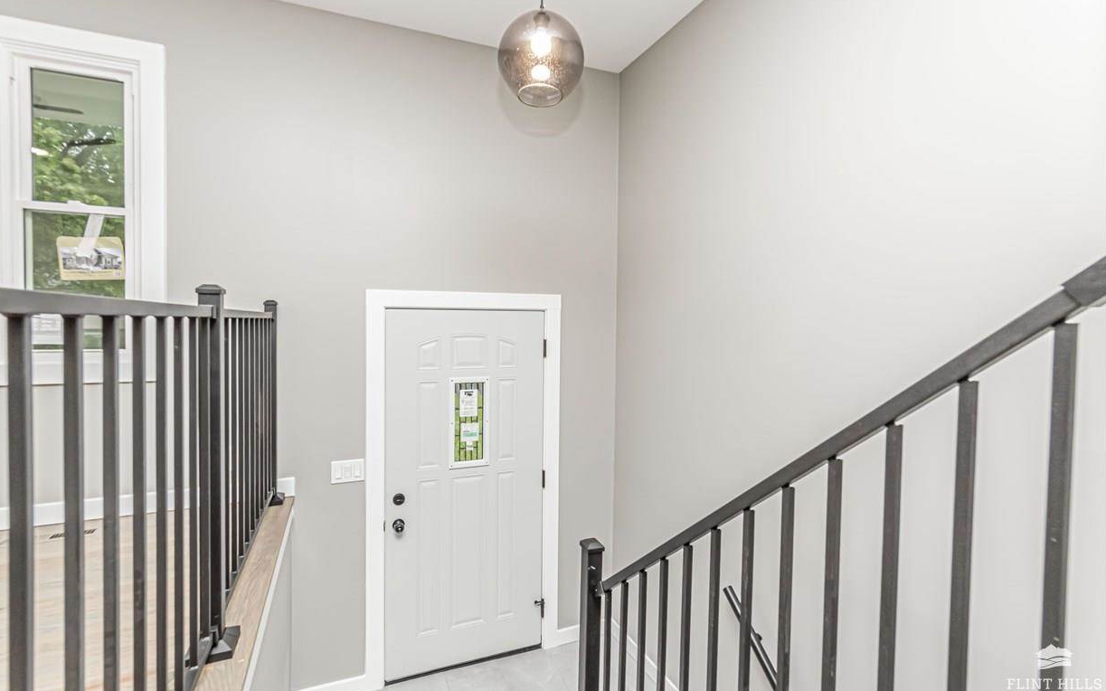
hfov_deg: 97.8
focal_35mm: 16
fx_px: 482
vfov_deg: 71.2
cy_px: 329
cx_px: 532
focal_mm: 10
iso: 1250
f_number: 10
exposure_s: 1/60
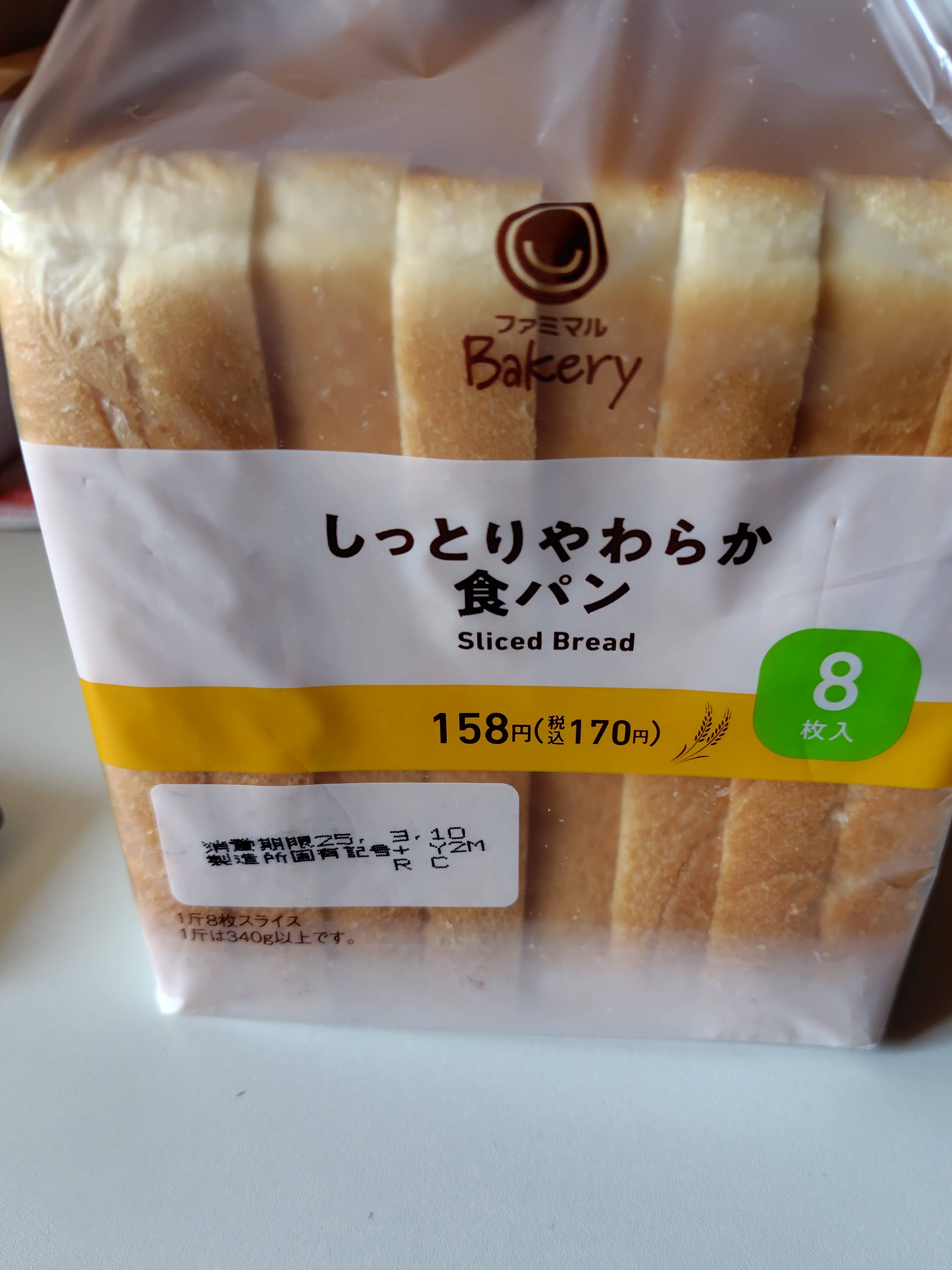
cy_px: 770
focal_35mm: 28
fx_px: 1027
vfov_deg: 62.8
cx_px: 504
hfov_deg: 49.7
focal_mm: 5.6
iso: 372
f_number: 1.9
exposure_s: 1/60
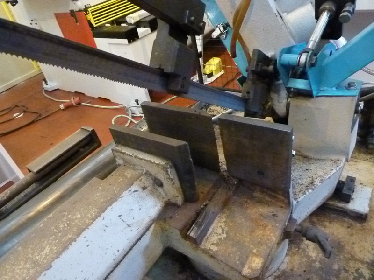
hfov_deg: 69.4
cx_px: 187
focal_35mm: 25
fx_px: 270
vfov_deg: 54.9
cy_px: 140
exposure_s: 1/30
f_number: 3.3
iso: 1600
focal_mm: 4.1
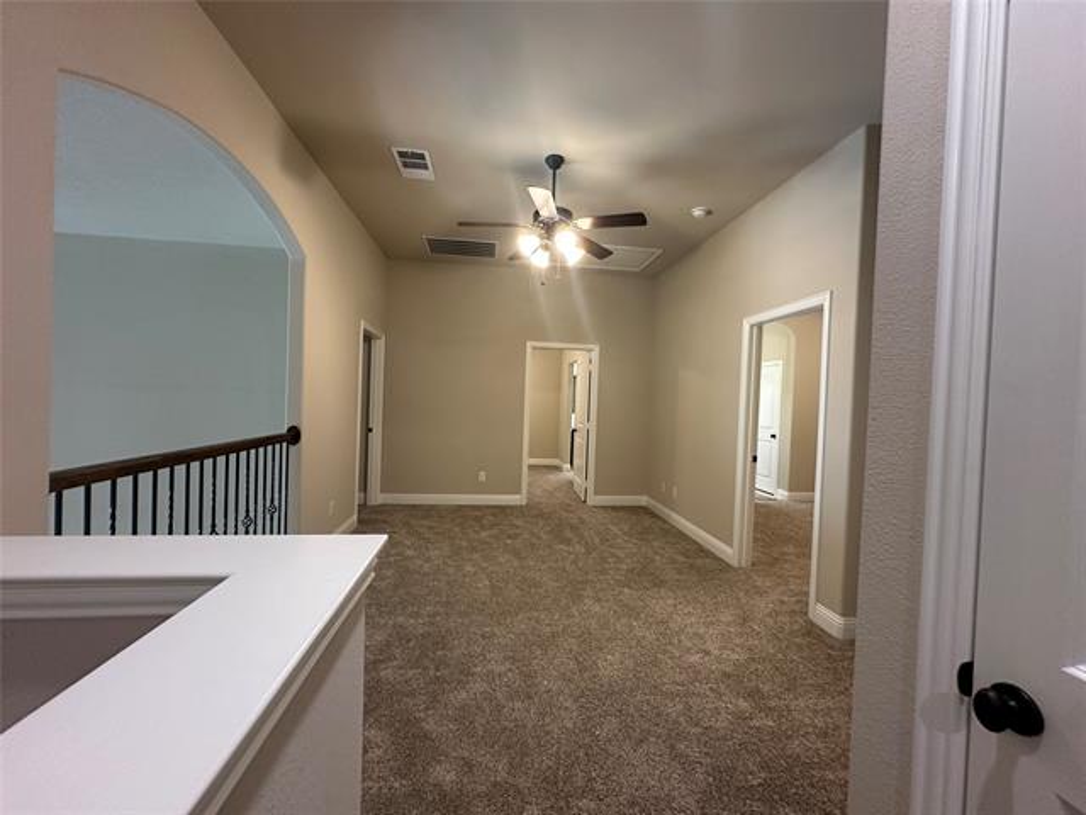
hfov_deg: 102.1
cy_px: 408
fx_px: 439
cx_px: 543
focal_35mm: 14
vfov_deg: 85.7
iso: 250
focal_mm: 2.22
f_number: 2.2
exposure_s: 1/60
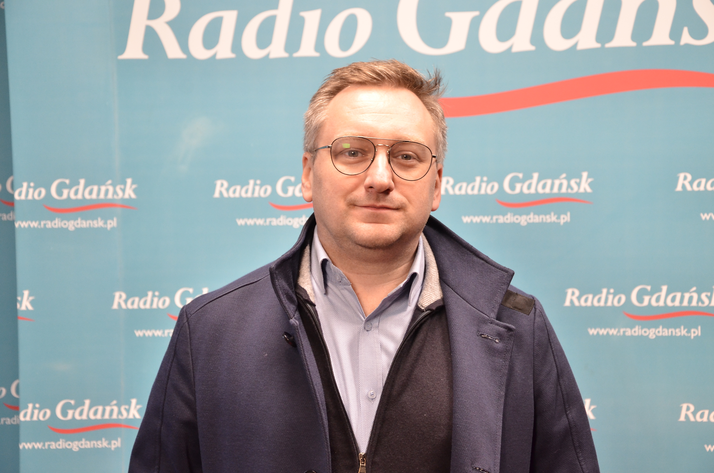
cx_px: 357
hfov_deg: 26.0
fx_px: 1544
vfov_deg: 17.4
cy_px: 236
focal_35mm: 78
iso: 1100
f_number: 5
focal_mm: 52
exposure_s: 1/40
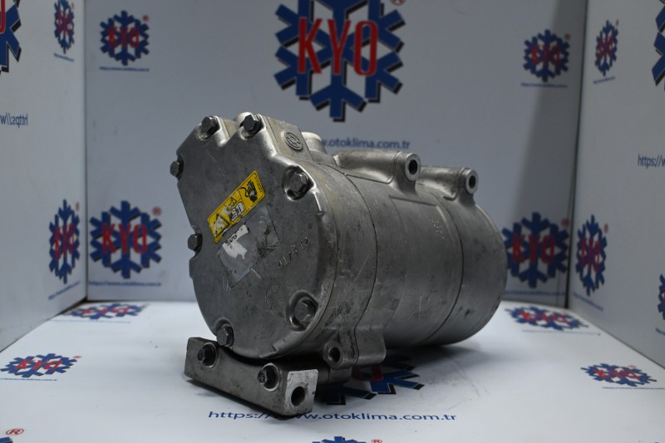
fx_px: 665
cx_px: 332
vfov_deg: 36.9
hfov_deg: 53.1
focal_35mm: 36
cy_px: 222
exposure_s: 1/125
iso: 800
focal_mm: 24
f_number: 4.2
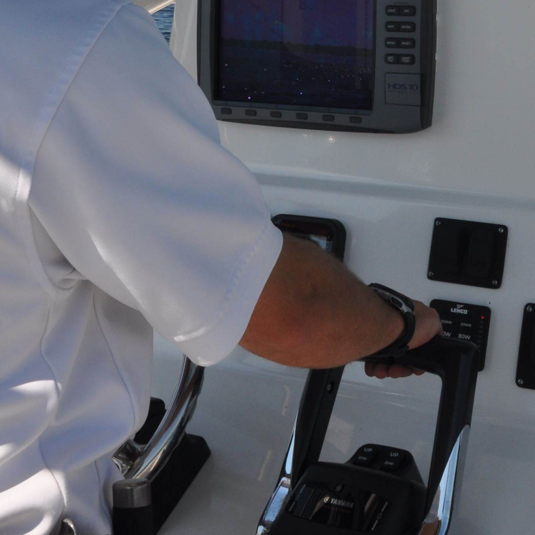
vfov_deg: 23.3
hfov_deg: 23.9
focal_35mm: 71
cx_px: 432
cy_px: 4
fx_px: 1241
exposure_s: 1/200
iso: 200
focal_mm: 18
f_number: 14
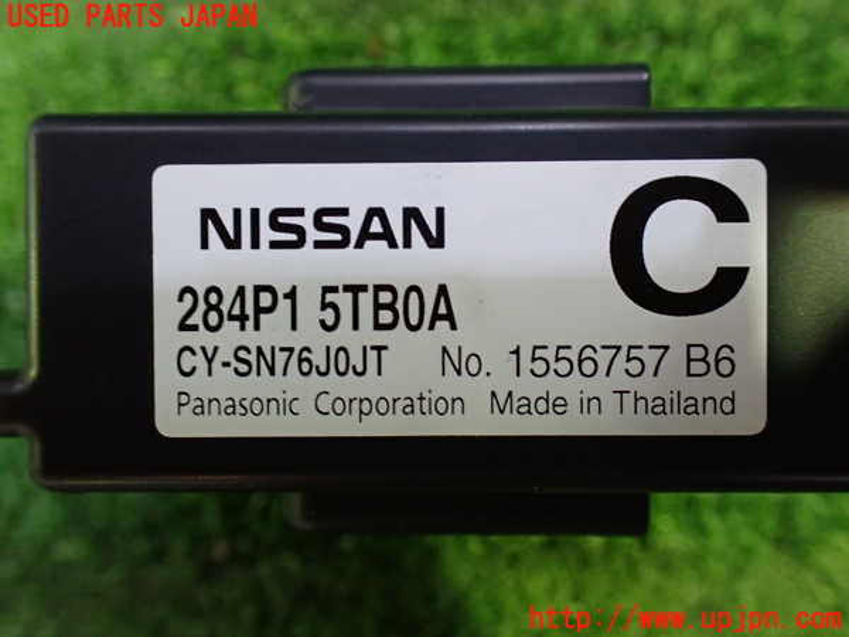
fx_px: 736
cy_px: 318
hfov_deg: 60.0
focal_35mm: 30
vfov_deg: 46.8
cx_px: 424
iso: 800
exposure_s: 1/50
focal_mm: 5.4
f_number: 2.3
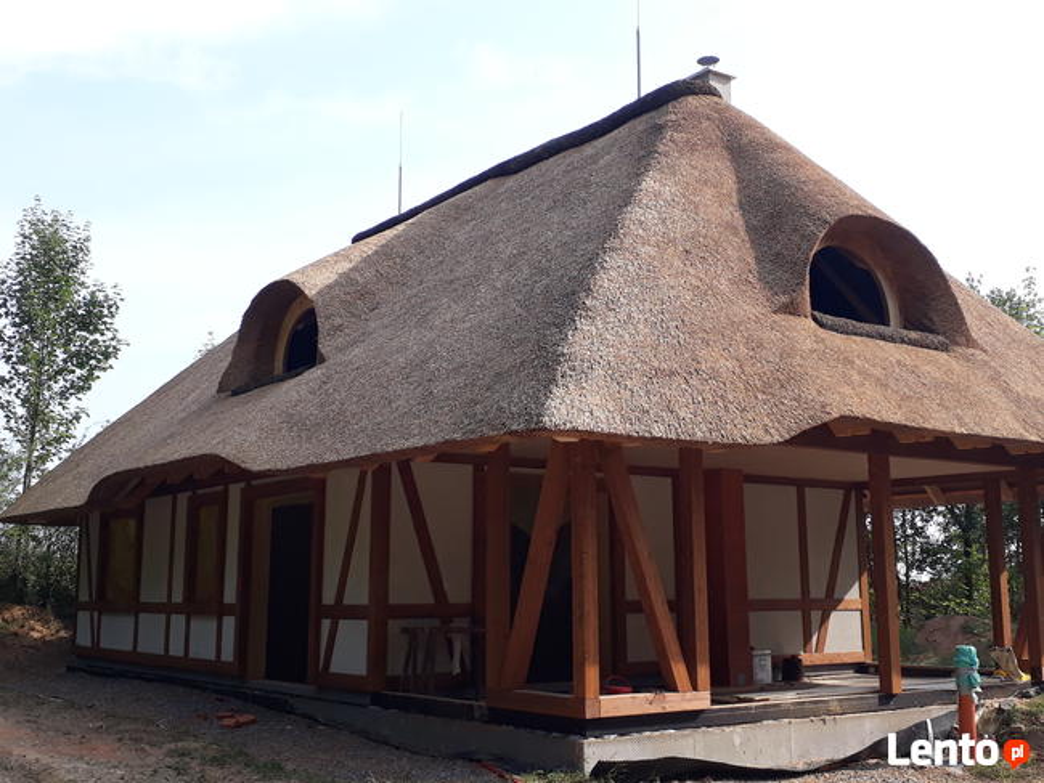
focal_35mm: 27
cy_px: 392
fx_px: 815
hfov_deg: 65.3
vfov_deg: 51.4
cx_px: 522
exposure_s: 1/723
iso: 40
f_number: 1.9
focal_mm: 3.6
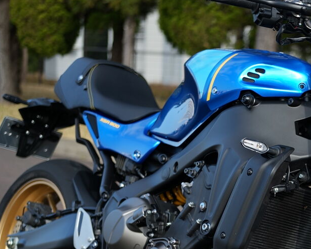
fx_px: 828
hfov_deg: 20.4
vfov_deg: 16.8
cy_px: 232
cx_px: 333
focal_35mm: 90
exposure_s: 1/400
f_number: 2.5
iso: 80
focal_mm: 40
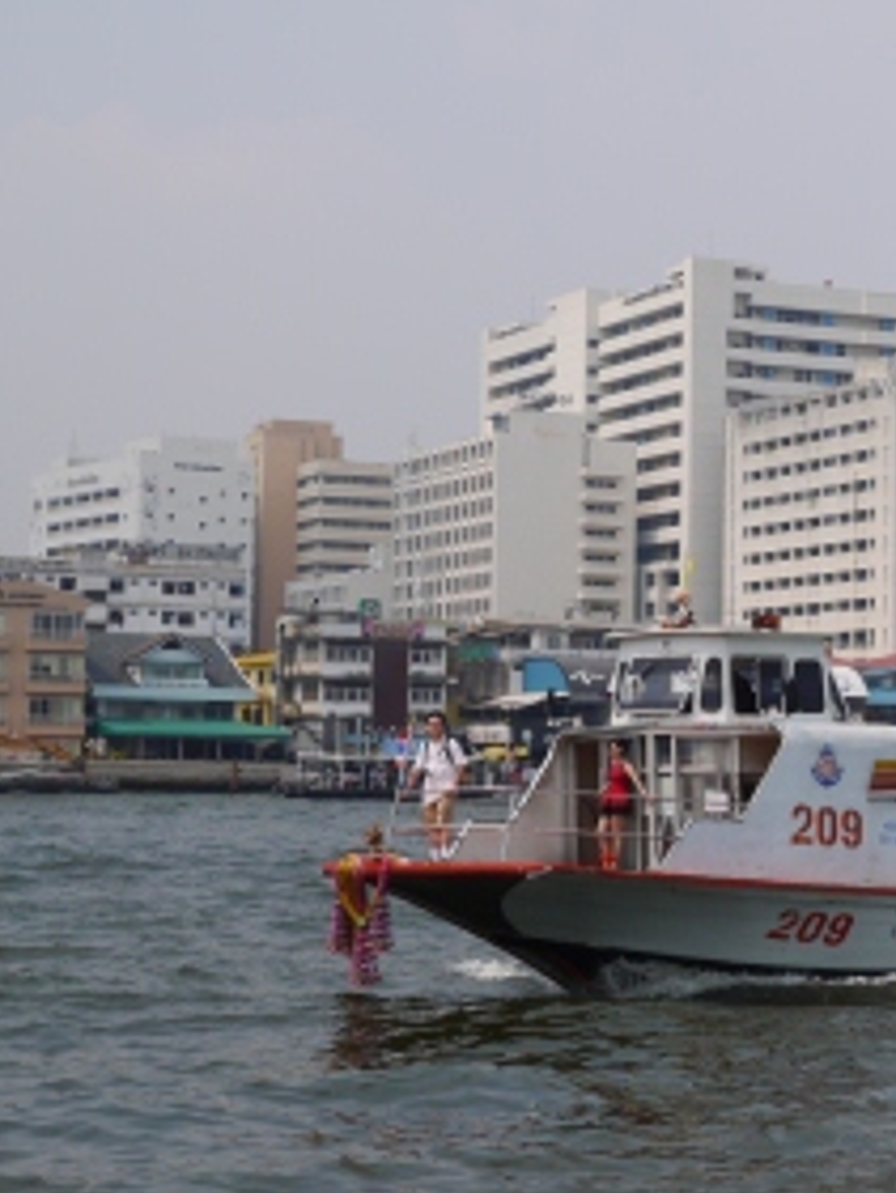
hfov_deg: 16.9
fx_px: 2966
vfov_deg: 22.7
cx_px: 849
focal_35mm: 86
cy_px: 573
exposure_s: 1/500
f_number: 10
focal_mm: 27
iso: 160
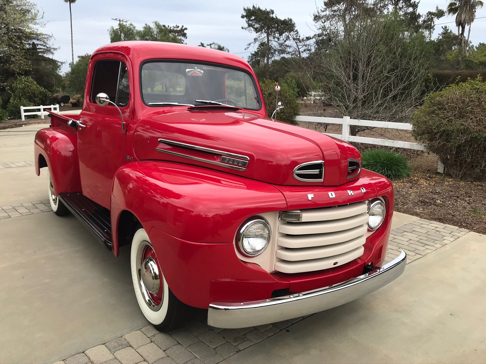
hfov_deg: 63.4
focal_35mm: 28
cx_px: 243
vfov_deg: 49.7
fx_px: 393
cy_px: 182
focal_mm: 3.99
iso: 20
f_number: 1.8
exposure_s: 1/825
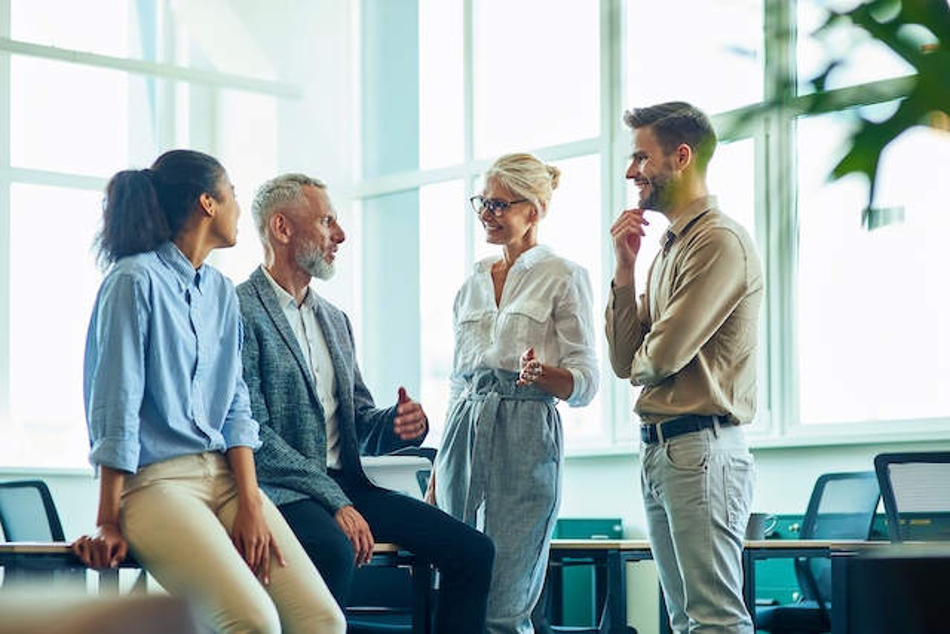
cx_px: 475
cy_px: 317
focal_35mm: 85
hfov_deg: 23.9
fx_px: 2243
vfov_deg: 16.1
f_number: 2.2
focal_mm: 85
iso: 250
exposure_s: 1/200
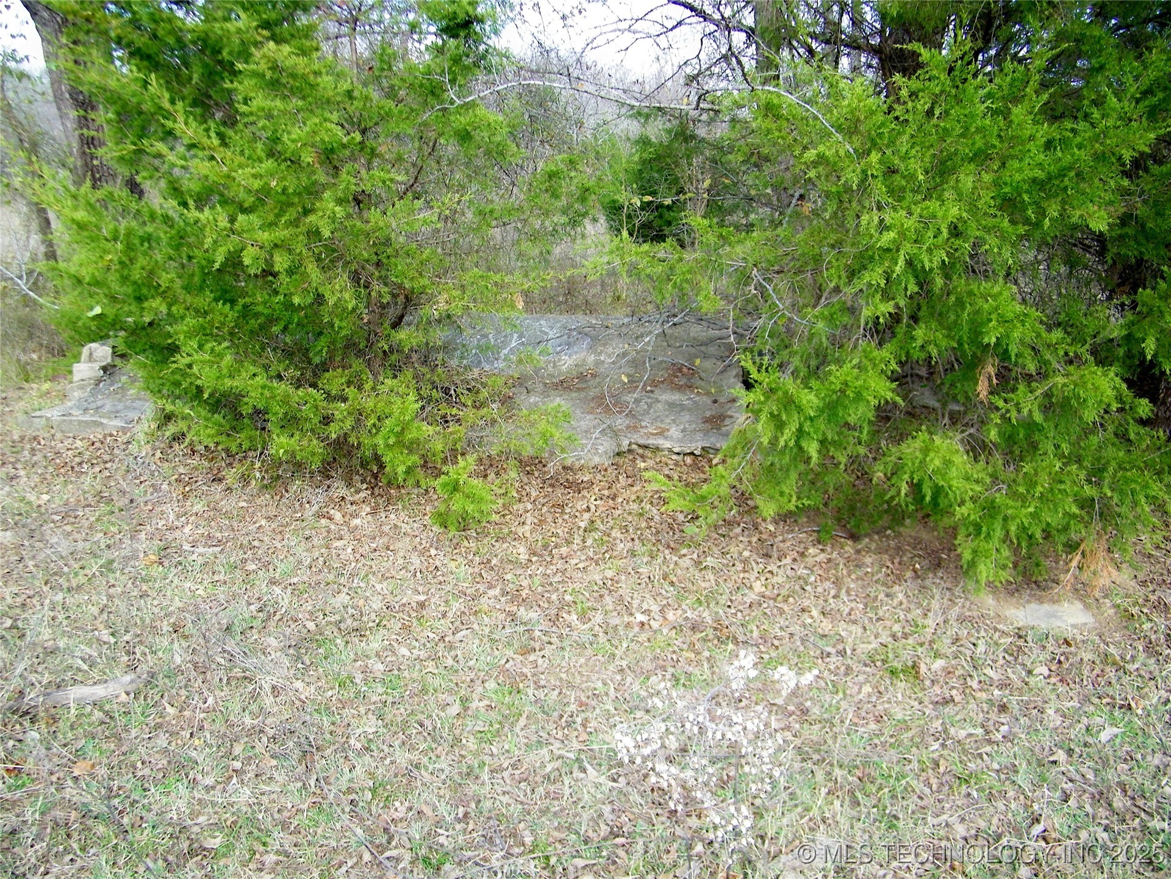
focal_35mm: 28
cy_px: 440
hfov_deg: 63.4
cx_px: 586
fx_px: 947
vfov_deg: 49.7
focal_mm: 5
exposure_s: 1/160
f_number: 3.5
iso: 80
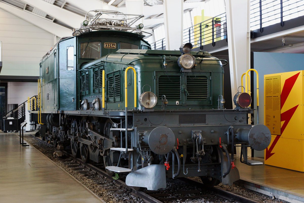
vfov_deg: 25.7
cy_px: 102
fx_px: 443
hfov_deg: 37.9
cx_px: 152
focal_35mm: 52
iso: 800
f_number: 4
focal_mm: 35
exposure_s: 1/125
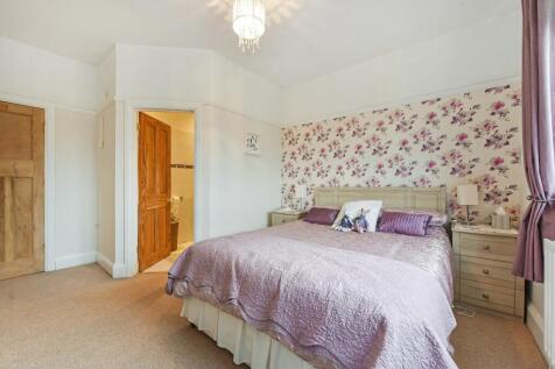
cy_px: 184
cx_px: 278
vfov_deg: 81.2
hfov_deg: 104.3
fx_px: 216
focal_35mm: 14
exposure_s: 1/20
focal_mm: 14
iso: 400
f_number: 8
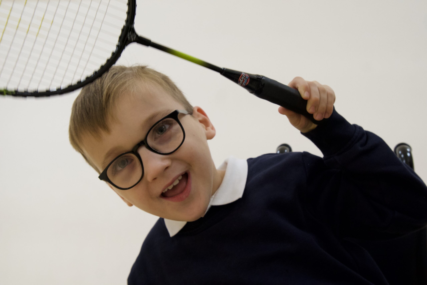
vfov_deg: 31.9
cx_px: 214
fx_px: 498
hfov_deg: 46.4
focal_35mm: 42
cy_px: 142
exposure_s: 1/200
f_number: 5.6
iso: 2500
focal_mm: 28
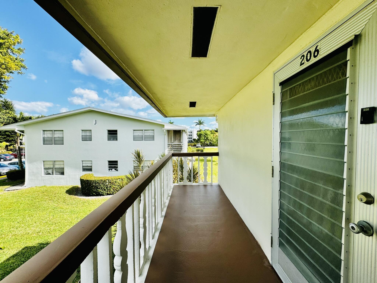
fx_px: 152
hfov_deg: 102.1
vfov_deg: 85.7
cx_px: 188
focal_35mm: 14
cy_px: 142
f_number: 2.2
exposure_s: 1/1110
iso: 50
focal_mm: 2.22
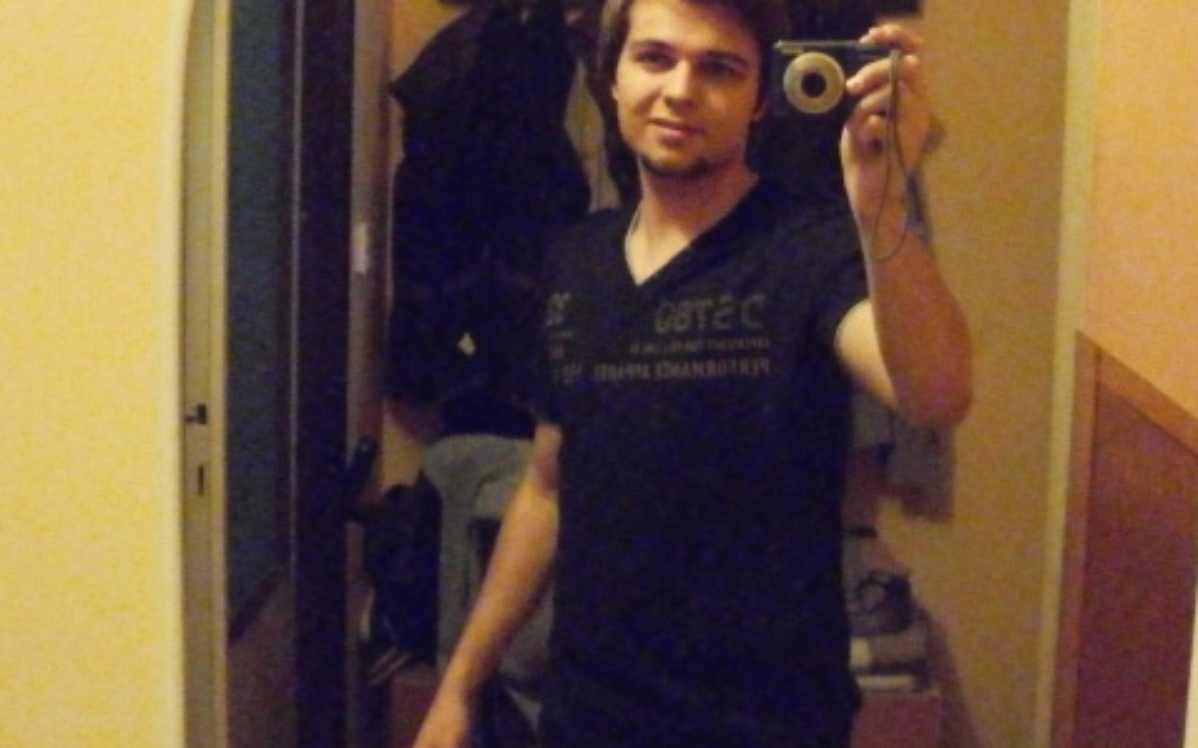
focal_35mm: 64
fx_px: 2089
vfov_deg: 20.2
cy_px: 238
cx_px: 766
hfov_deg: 31.8
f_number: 3.5
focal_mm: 6.3
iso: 1600
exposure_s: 1/15
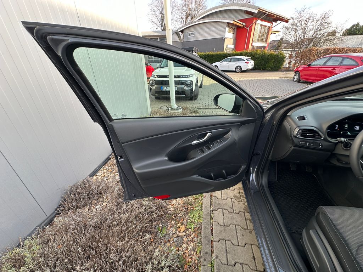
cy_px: 136
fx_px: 147
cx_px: 182
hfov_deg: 102.1
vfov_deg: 85.7
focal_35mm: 14
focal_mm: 2.22
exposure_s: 1/111
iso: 40
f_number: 2.2
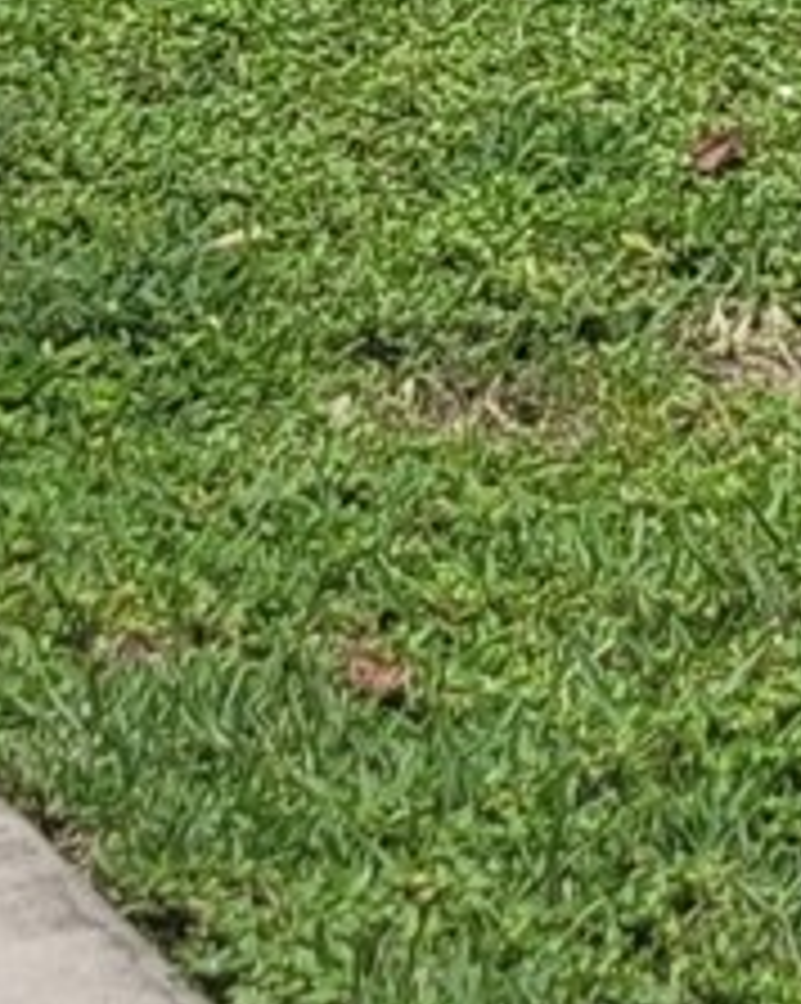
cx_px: 2038
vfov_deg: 9.2
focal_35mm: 182
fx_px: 5401
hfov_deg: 7.8
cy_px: -1657
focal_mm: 5.4
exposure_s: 1/2572
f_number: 1.8
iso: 40
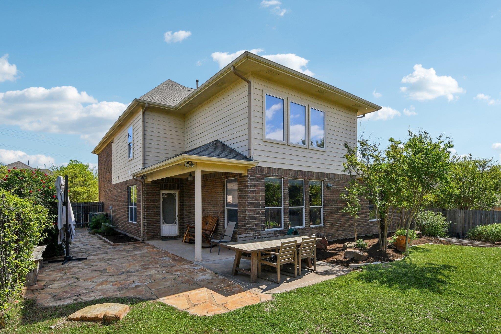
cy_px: 167
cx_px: 250
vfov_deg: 67.4
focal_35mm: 18
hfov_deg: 90.0
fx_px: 250
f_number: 8
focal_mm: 12
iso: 400
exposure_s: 1/1000
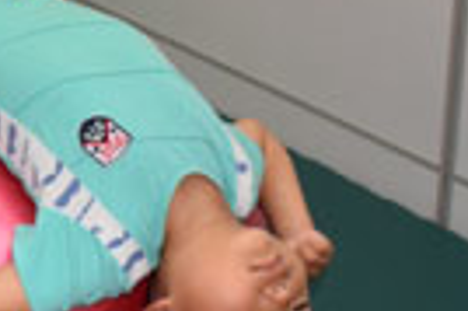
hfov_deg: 17.4
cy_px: 86
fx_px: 1454
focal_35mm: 112
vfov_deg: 12.2
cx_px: -98
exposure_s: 1/100
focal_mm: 20
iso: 800
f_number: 5
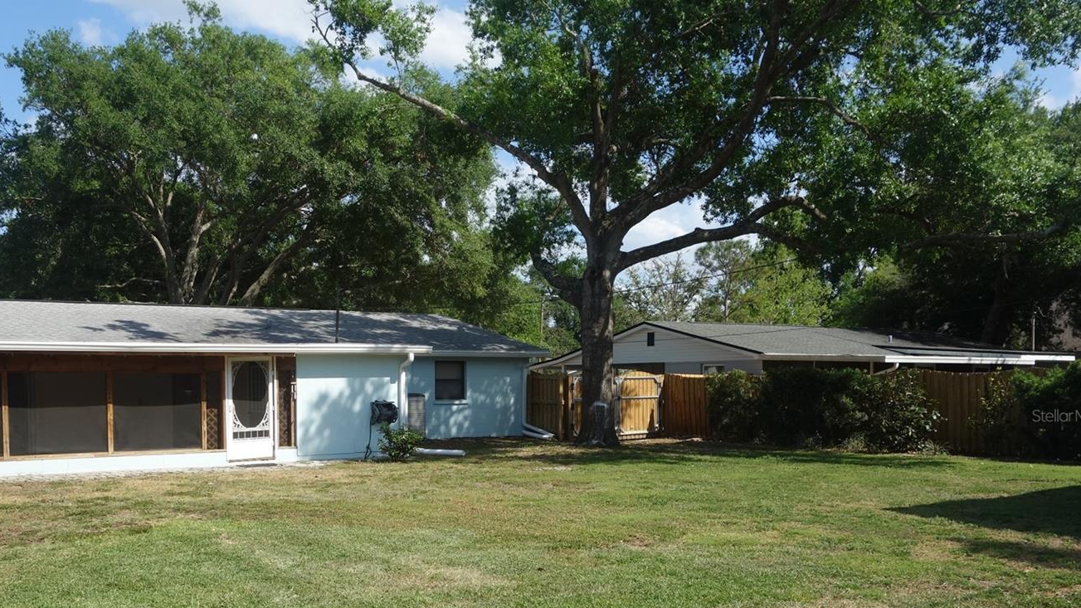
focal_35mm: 36
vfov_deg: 32.5
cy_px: 416
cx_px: 442
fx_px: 1032
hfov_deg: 55.0
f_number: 5.6
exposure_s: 1/400
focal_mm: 10.4
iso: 125
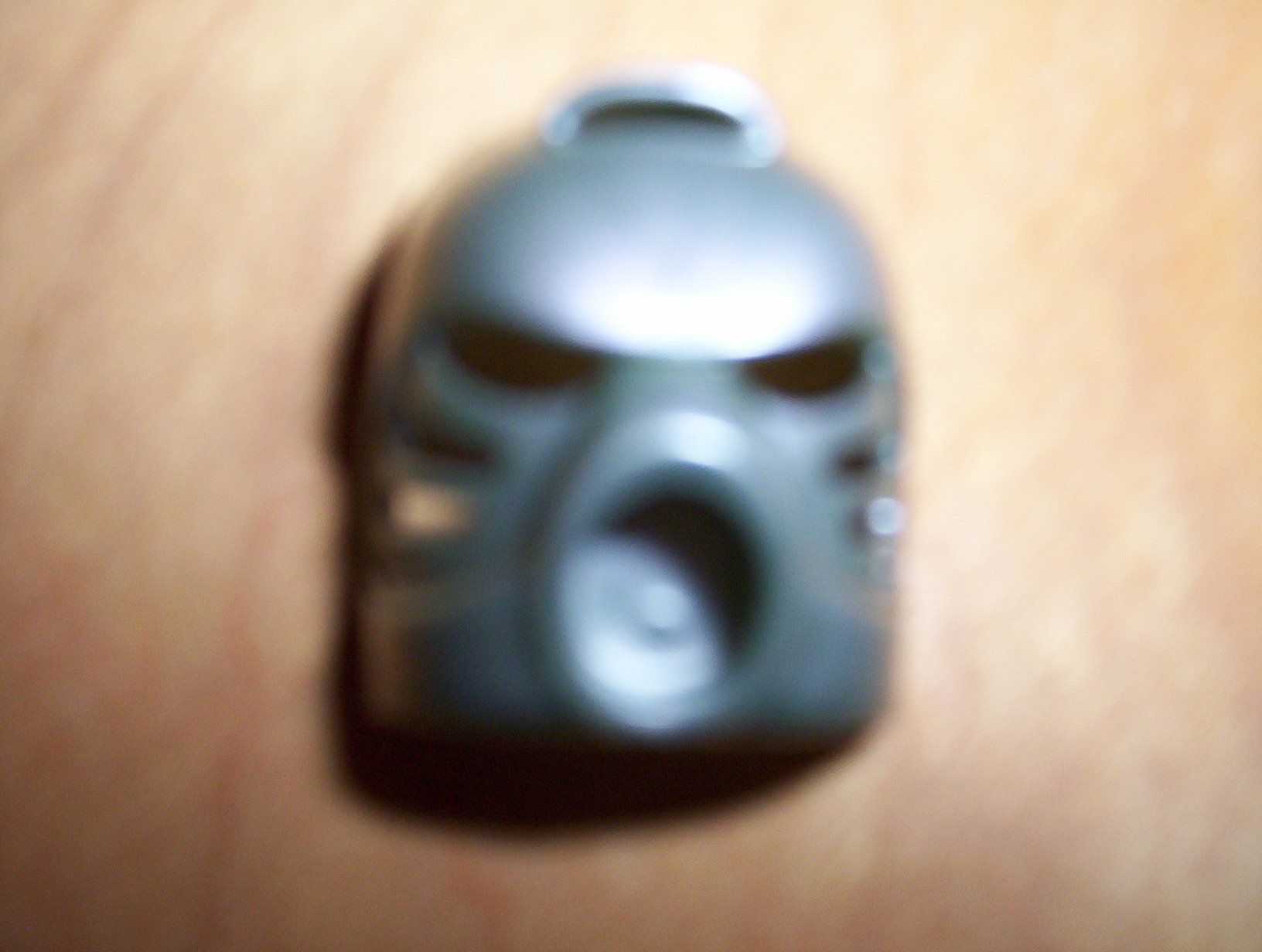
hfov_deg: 43.8
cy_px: 476
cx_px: 631
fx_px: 1571
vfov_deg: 33.7
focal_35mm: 43
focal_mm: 5.77
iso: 140
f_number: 2.73
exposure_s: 1/60
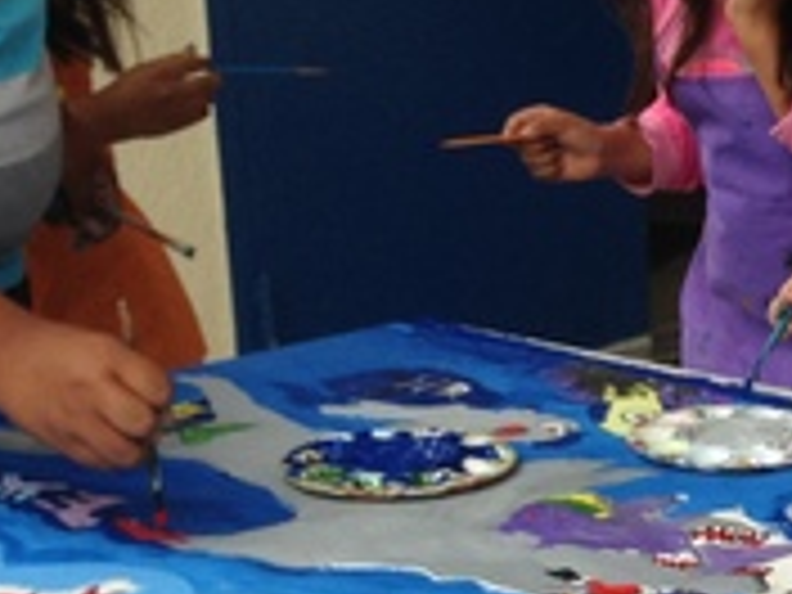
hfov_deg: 15.2
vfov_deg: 12.2
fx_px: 2746
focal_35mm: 120
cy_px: 603
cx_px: 1174
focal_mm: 4.12
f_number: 2.4
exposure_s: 1/290
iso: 50
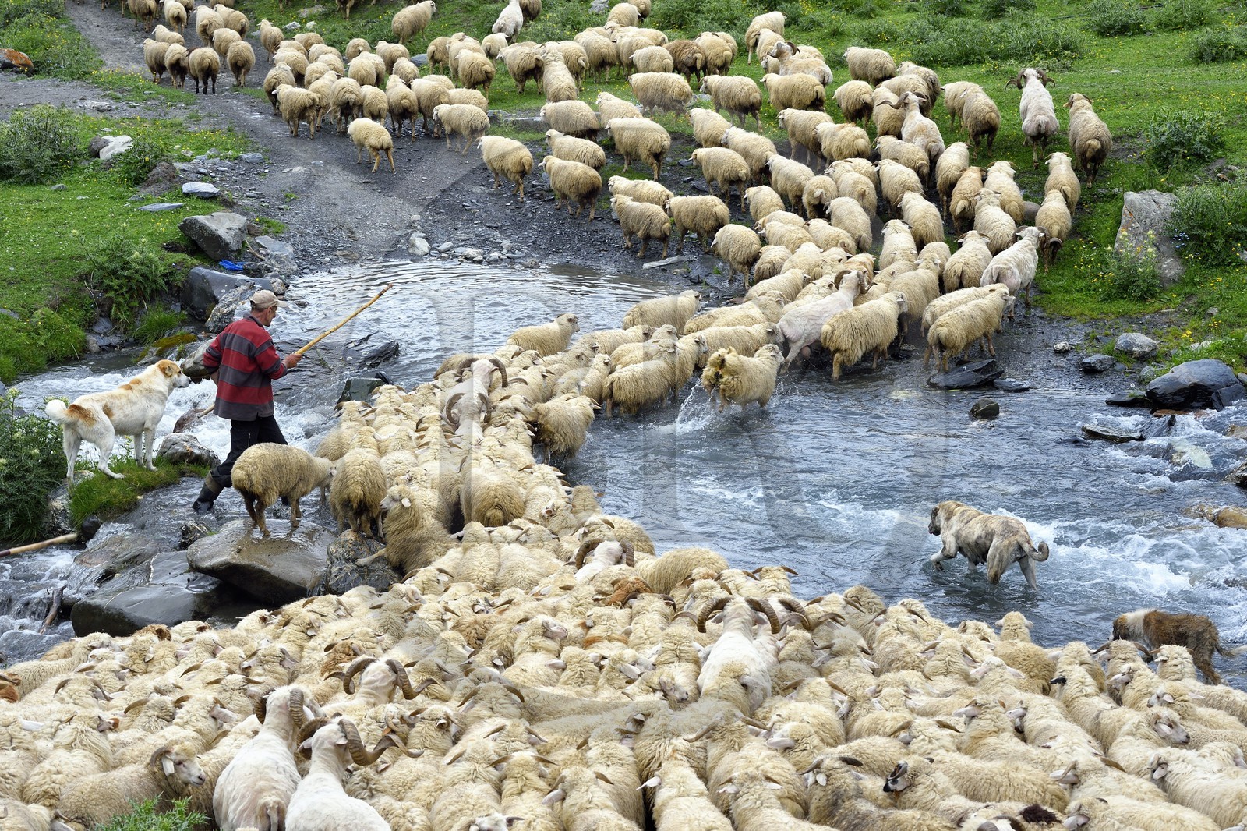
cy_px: 416
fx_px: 2978
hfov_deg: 23.6
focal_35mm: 86
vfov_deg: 15.9
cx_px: 624
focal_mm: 86
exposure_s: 1/250
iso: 400
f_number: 10
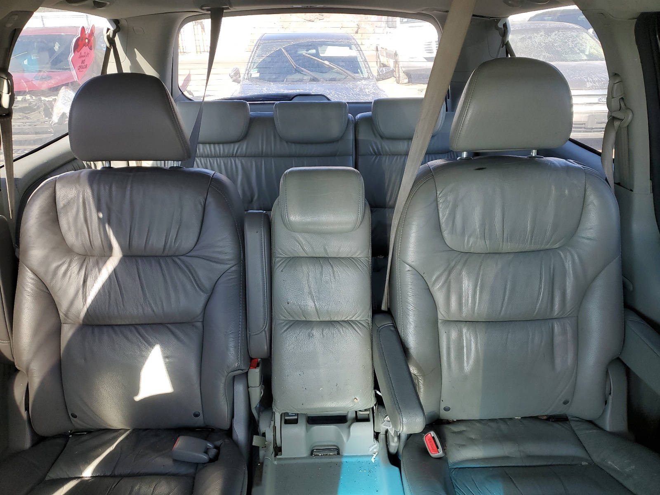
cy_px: 248
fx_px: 496
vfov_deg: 53.1
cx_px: 330
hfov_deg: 67.3
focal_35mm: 26
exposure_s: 1/120
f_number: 1.5
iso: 63
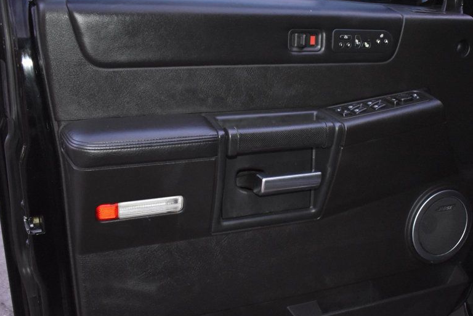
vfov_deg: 30.4
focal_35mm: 44
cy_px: 194
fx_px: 578
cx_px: 302
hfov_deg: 44.1
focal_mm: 22
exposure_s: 1/20
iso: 3200
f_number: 3.8
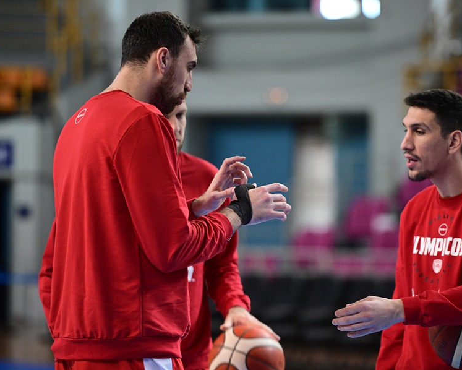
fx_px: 3091
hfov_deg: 8.5
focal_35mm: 226
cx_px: 262
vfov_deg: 6.8
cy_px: 185
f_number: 2.8
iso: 2500
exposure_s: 1/320
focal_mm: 200
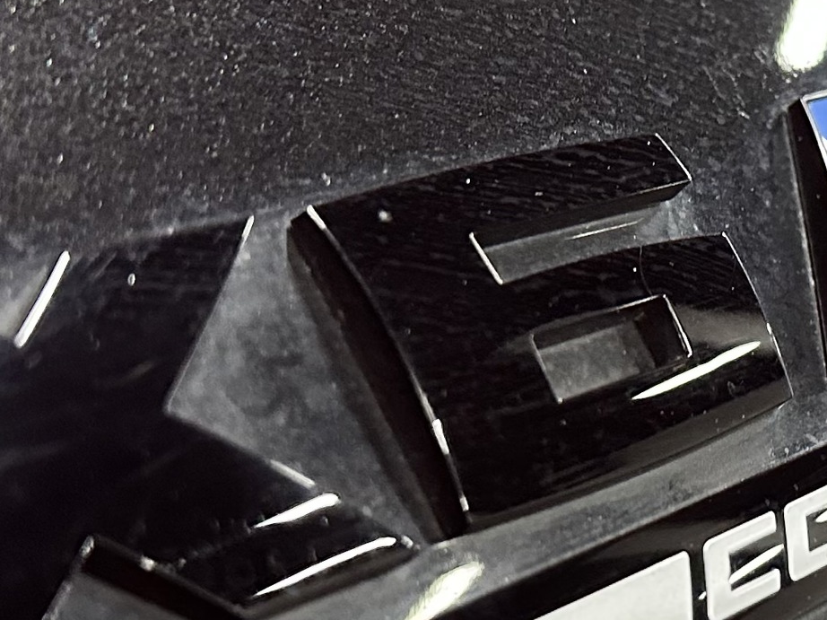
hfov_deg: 38.2
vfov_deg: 28.1
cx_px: 459
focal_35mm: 50
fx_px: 1194
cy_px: 548
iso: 500
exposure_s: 1/60
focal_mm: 6.86
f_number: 1.78
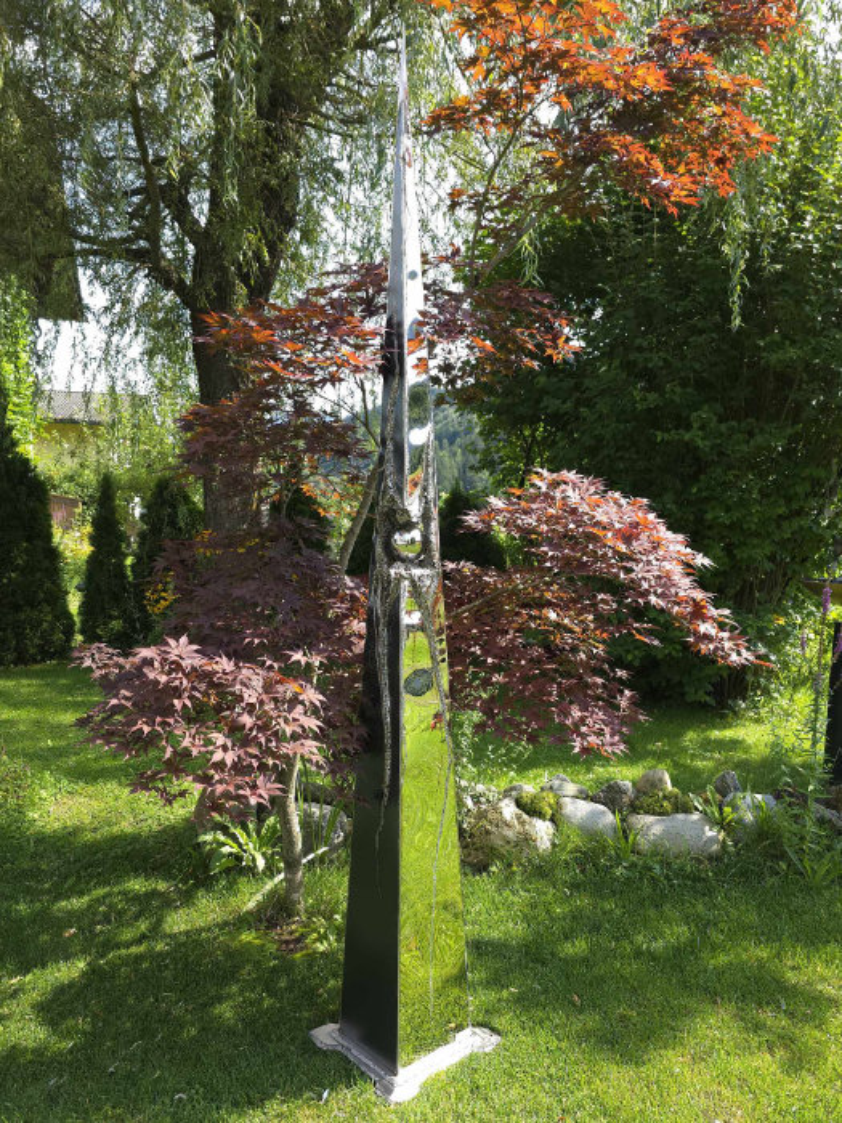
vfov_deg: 73.9
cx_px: 421
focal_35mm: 23
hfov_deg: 58.9
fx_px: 746
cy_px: 562
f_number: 1.7
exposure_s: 1/109
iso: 12
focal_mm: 6.3
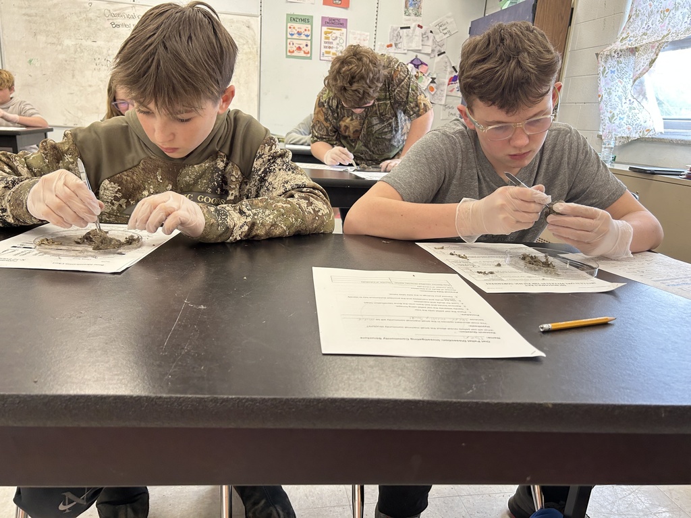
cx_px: 346
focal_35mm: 26
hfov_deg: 67.3
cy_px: 259
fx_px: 519
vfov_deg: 53.1
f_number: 1.5
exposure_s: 1/120
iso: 100
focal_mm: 5.7
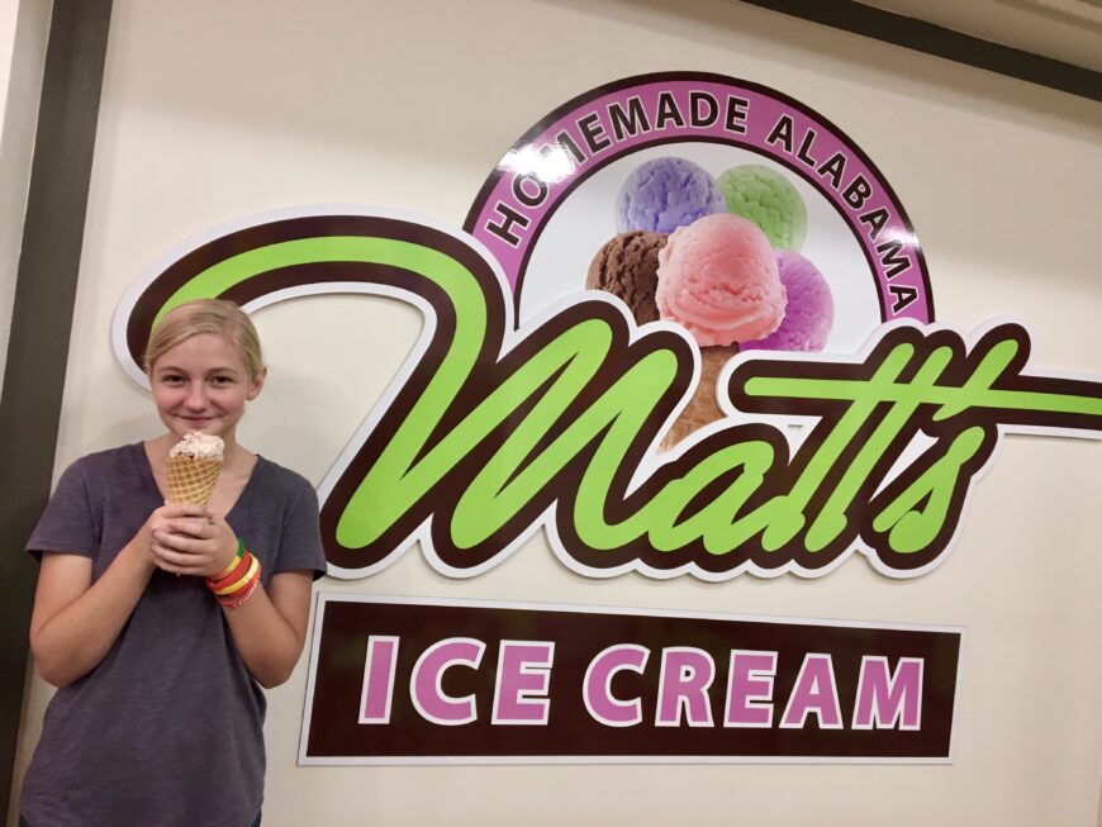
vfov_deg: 48.2
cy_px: 414
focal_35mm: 29
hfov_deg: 61.6
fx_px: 923
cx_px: 551
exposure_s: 1/30
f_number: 2.2
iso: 100
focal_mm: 4.15
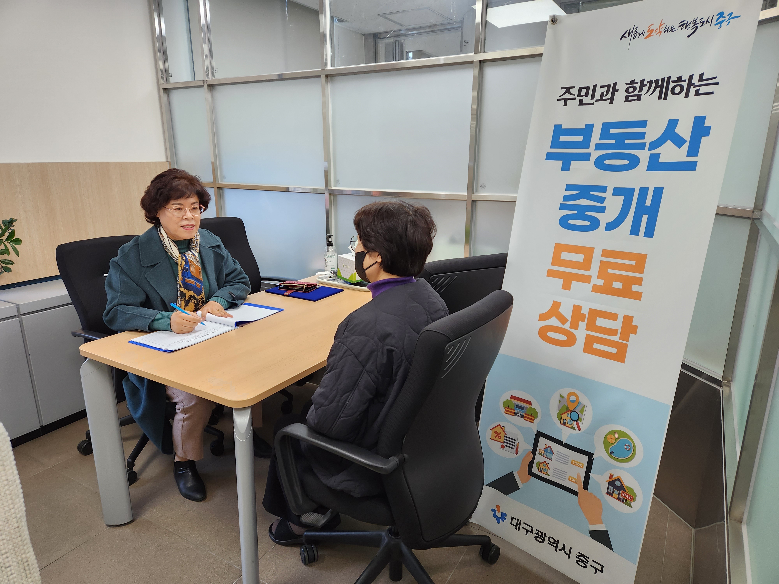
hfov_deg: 73.9
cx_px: 390
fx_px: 518
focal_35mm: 23
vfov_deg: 58.9
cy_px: 292
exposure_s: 1/120
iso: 100
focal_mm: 5.4
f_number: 1.8
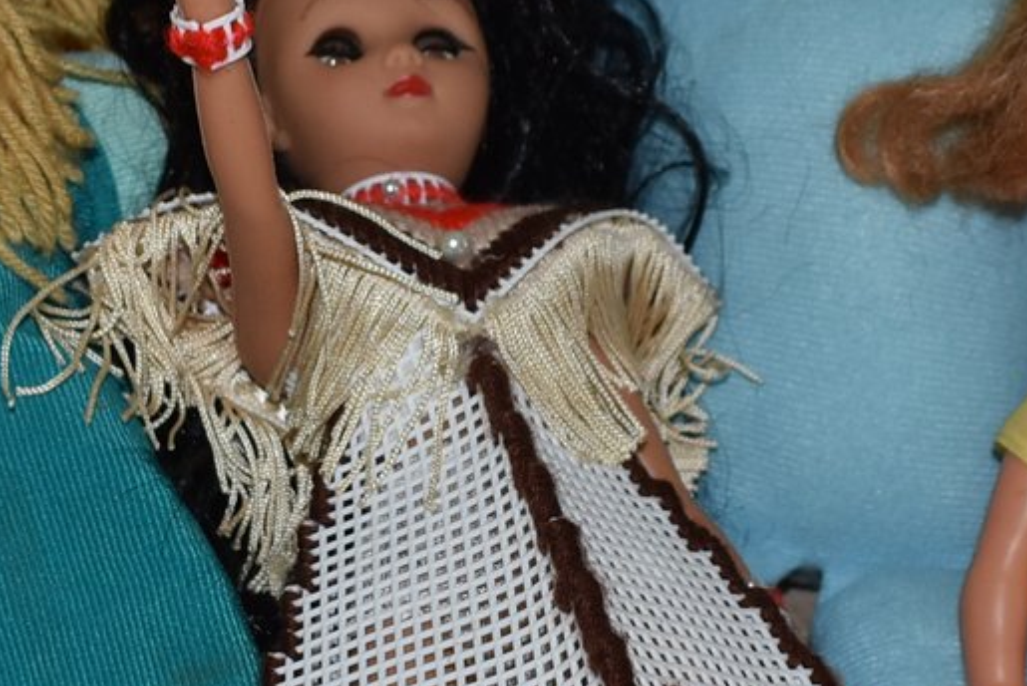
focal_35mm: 89
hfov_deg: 22.8
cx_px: 433
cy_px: 537
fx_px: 2540
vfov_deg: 15.3
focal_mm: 18
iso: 280
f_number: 3.5
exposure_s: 1/125
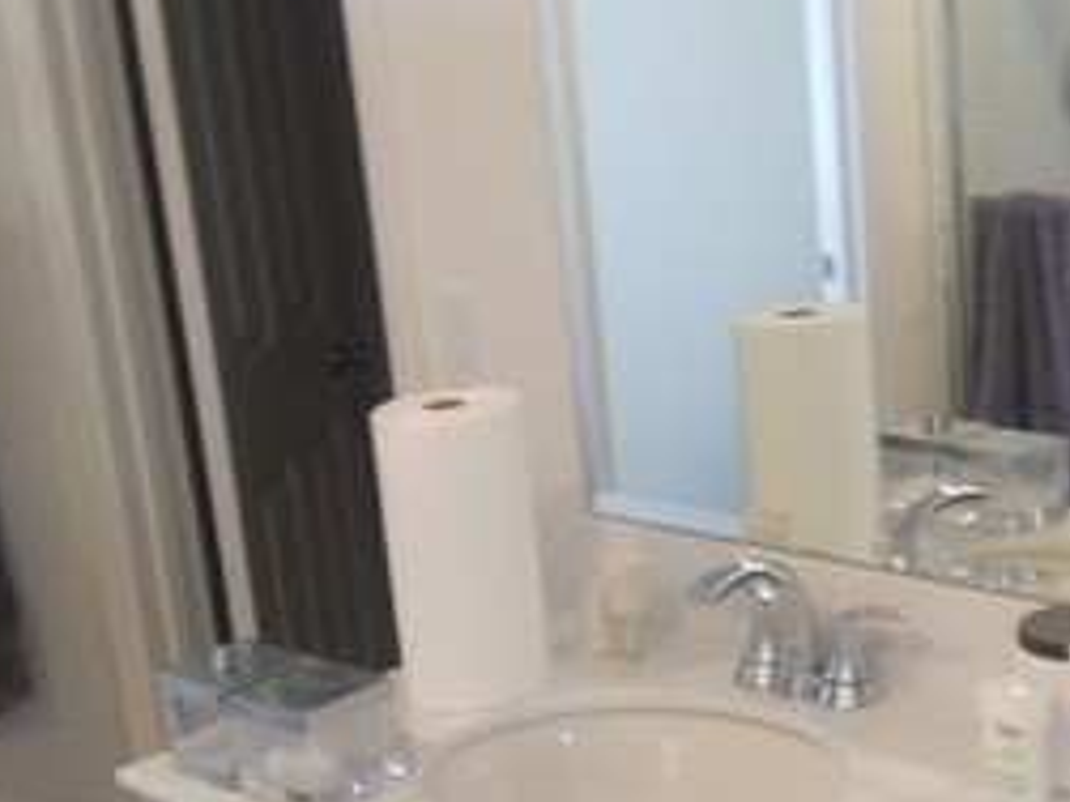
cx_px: 695
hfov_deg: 37.2
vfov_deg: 28.3
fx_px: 1576
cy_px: 542
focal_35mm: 51
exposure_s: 1/30
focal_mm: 3.54
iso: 250
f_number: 2
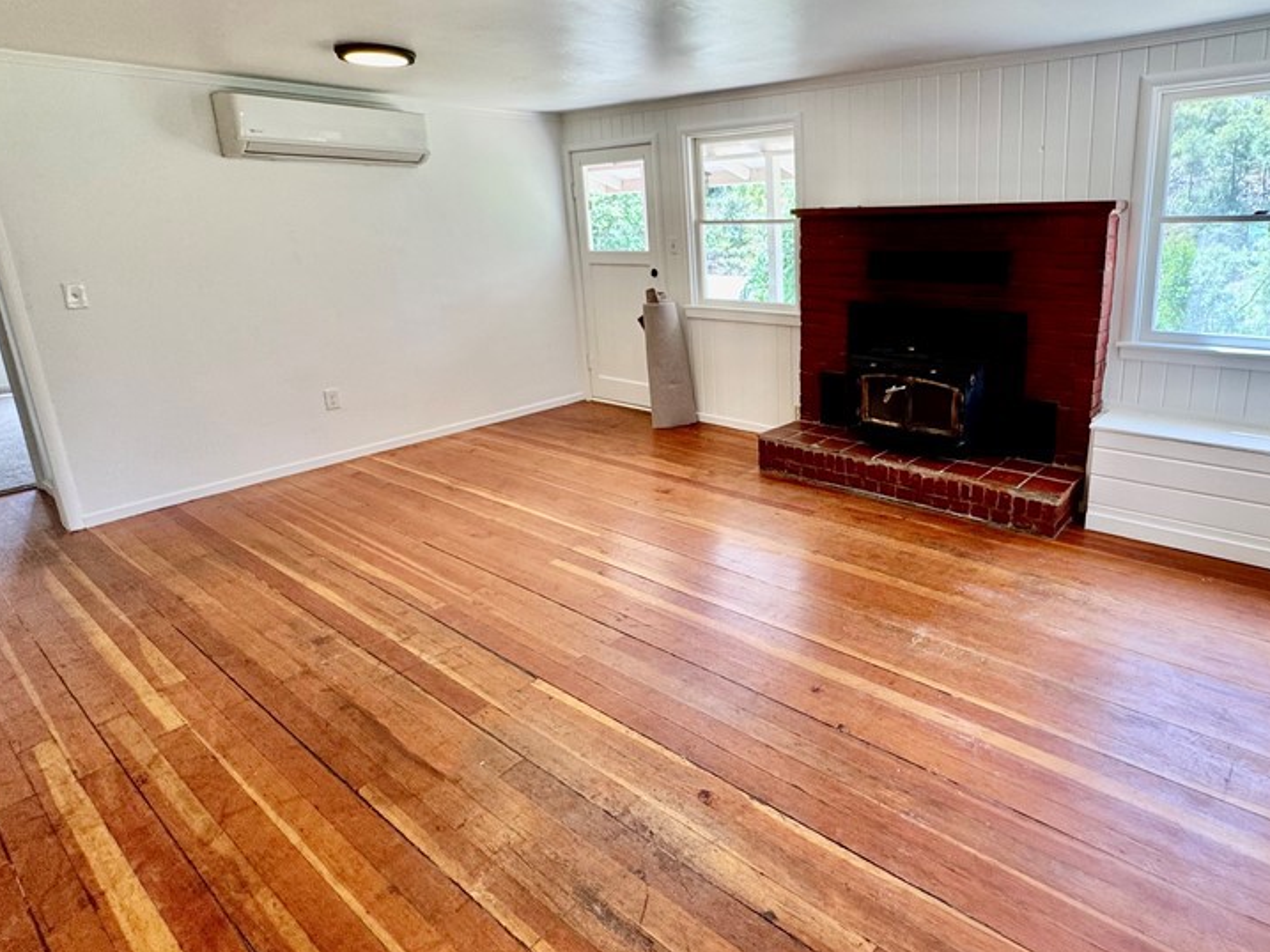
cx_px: 801
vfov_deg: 65.5
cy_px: 393
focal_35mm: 20
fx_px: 734
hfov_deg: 80.1
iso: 125
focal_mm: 2.22
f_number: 2.2
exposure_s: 1/120
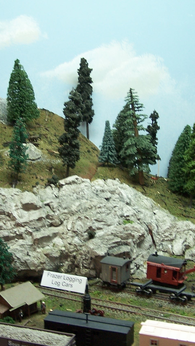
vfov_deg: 37.2
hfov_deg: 21.4
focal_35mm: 56
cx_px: 89
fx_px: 515
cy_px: 175
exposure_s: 1/10
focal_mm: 6.3
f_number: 2.8
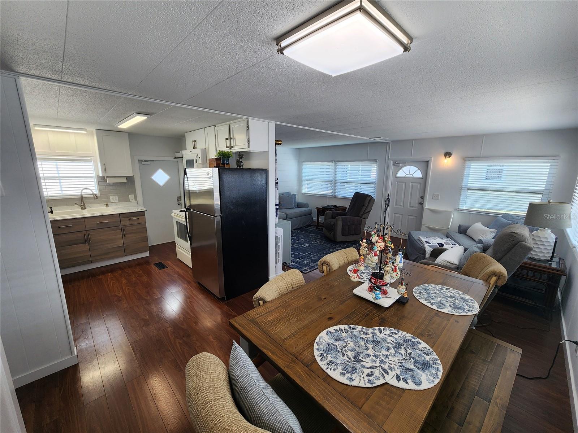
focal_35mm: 13
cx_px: 289
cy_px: 216
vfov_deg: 89.9
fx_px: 217
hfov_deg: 106.2
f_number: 2.2
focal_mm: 2.2
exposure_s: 1/120
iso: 100
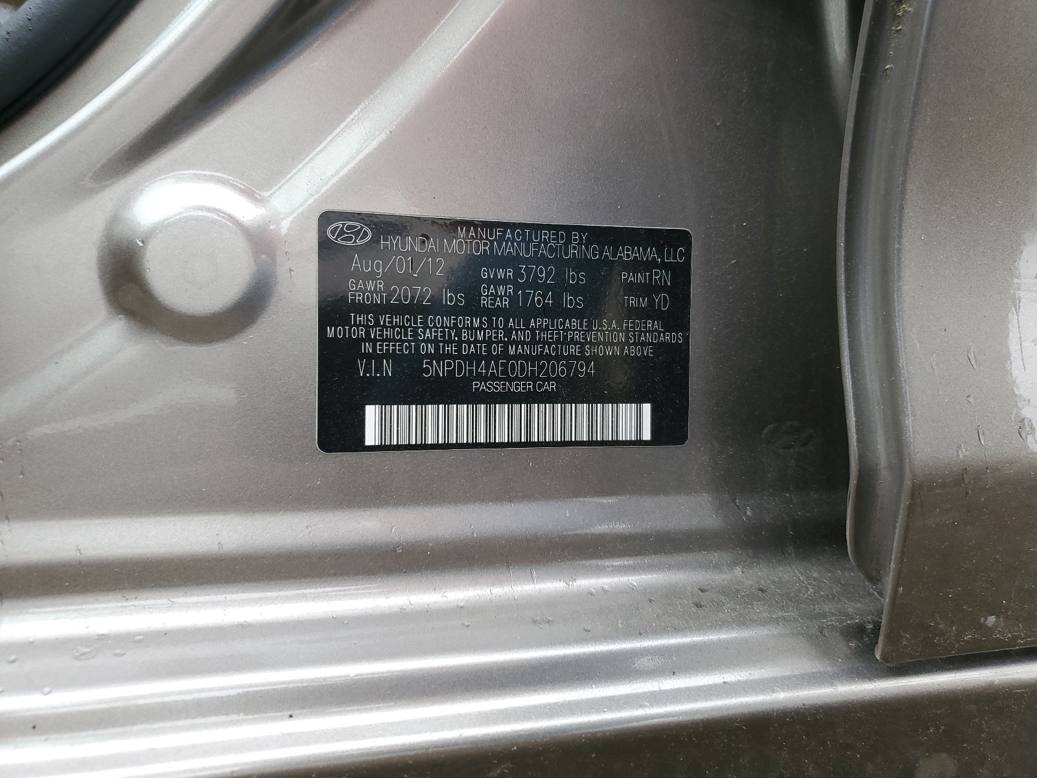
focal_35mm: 26
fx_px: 779
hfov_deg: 67.3
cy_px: 389
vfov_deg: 53.1
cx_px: 518
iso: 67
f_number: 1.5
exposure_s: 1/120
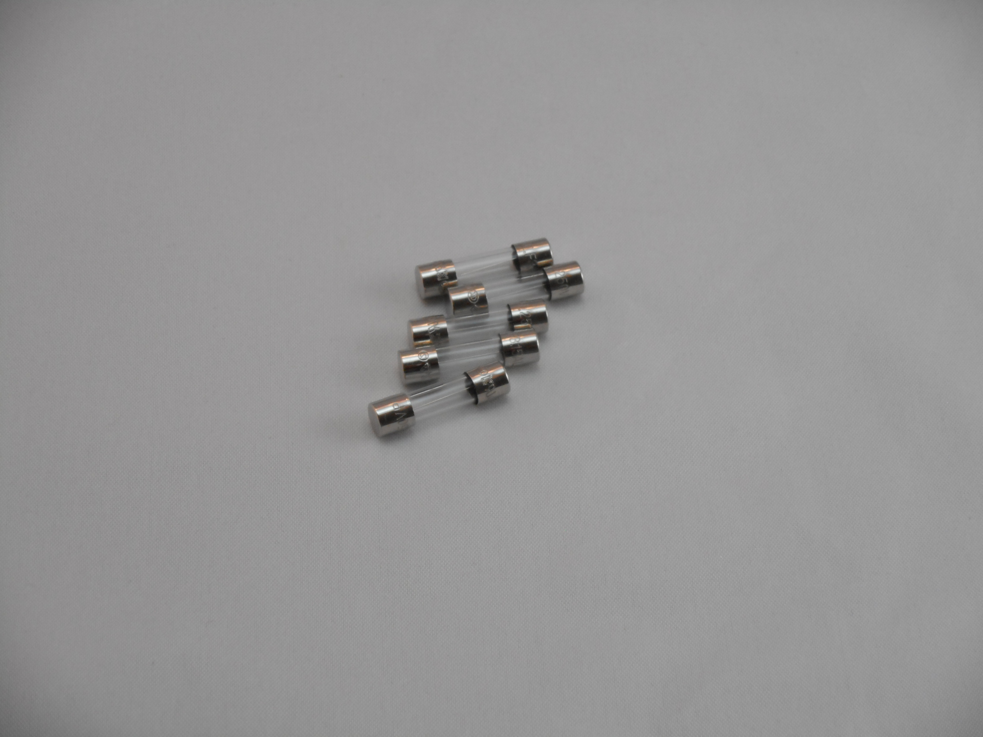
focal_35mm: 102
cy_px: 368
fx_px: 2897
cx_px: 492
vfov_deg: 14.5
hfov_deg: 19.3
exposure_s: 1/60
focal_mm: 18.2
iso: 280
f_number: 5.8
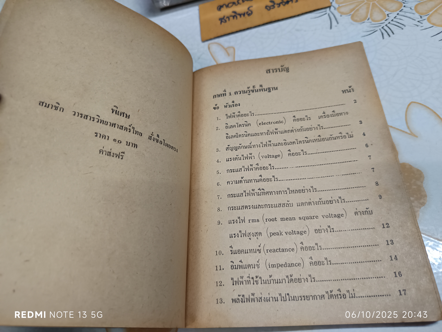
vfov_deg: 56.8
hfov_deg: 71.6
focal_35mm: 24
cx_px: 221
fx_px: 306
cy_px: 166
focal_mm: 5.31
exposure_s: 1/33.3
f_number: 1.7
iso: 991
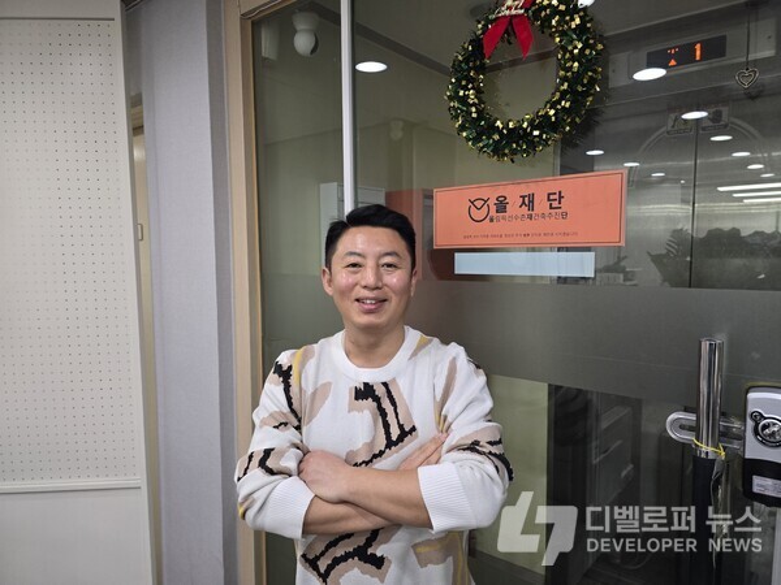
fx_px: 519
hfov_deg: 73.9
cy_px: 292
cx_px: 390
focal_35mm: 23
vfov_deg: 58.9
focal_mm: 6.3
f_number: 1.7
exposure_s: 1/120
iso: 250
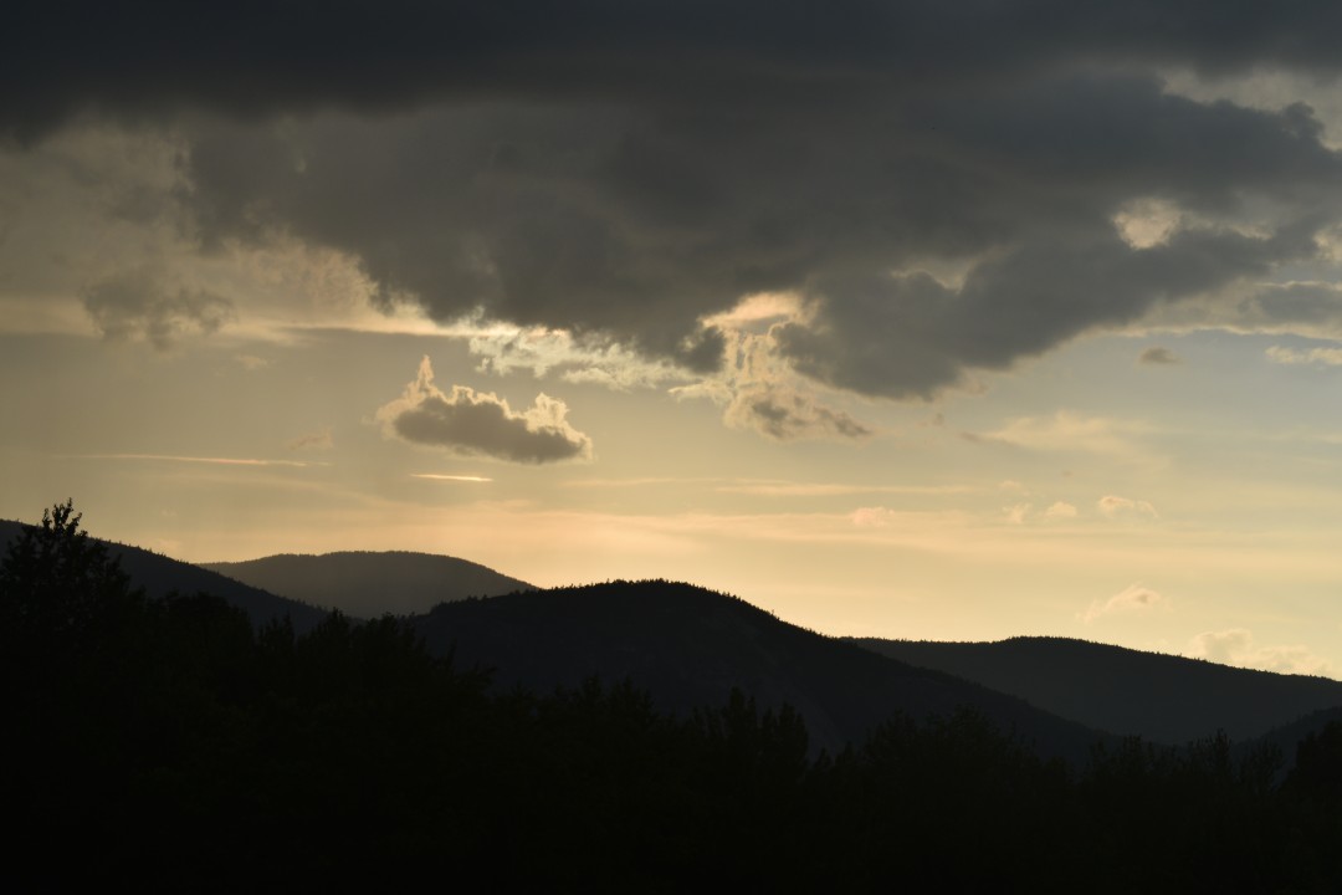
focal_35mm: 82
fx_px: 3075
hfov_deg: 24.6
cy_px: 448
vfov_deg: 16.6
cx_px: 671
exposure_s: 1/200
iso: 100
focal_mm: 55
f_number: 13
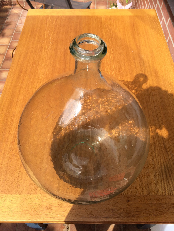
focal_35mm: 29
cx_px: 87
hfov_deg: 48.2
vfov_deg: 61.7
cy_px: 116
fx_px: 194
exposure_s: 1/1244
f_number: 2.2
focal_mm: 4.15
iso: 32
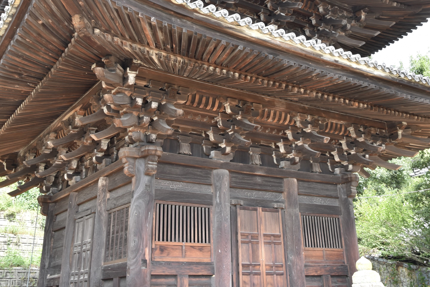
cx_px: 215
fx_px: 322
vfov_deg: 47.9
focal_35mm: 27
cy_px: 144
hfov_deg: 67.4
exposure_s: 1/50
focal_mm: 18
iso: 100
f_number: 8
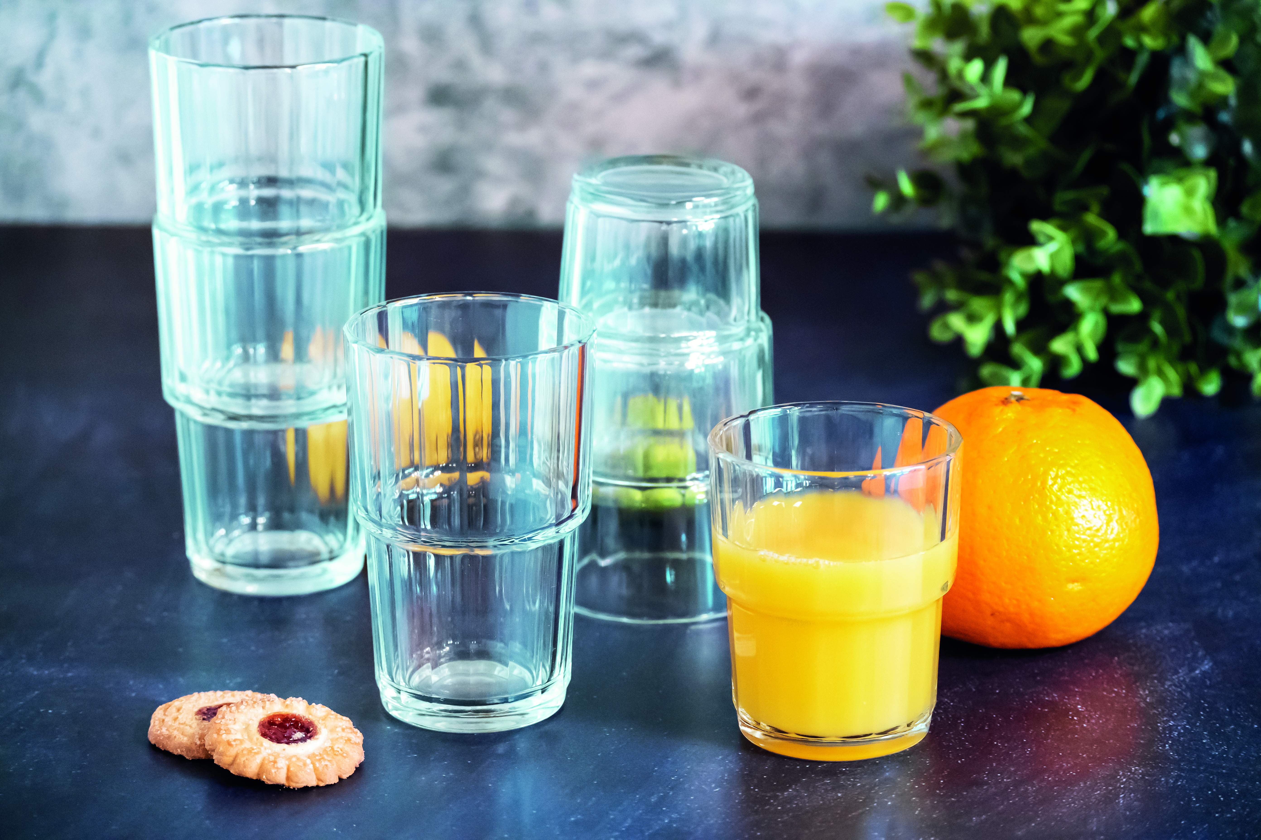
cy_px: 420
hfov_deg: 15.0
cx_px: 630
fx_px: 4781
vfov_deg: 10.0
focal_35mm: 136
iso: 3200
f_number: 5
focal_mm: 91
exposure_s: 1/80
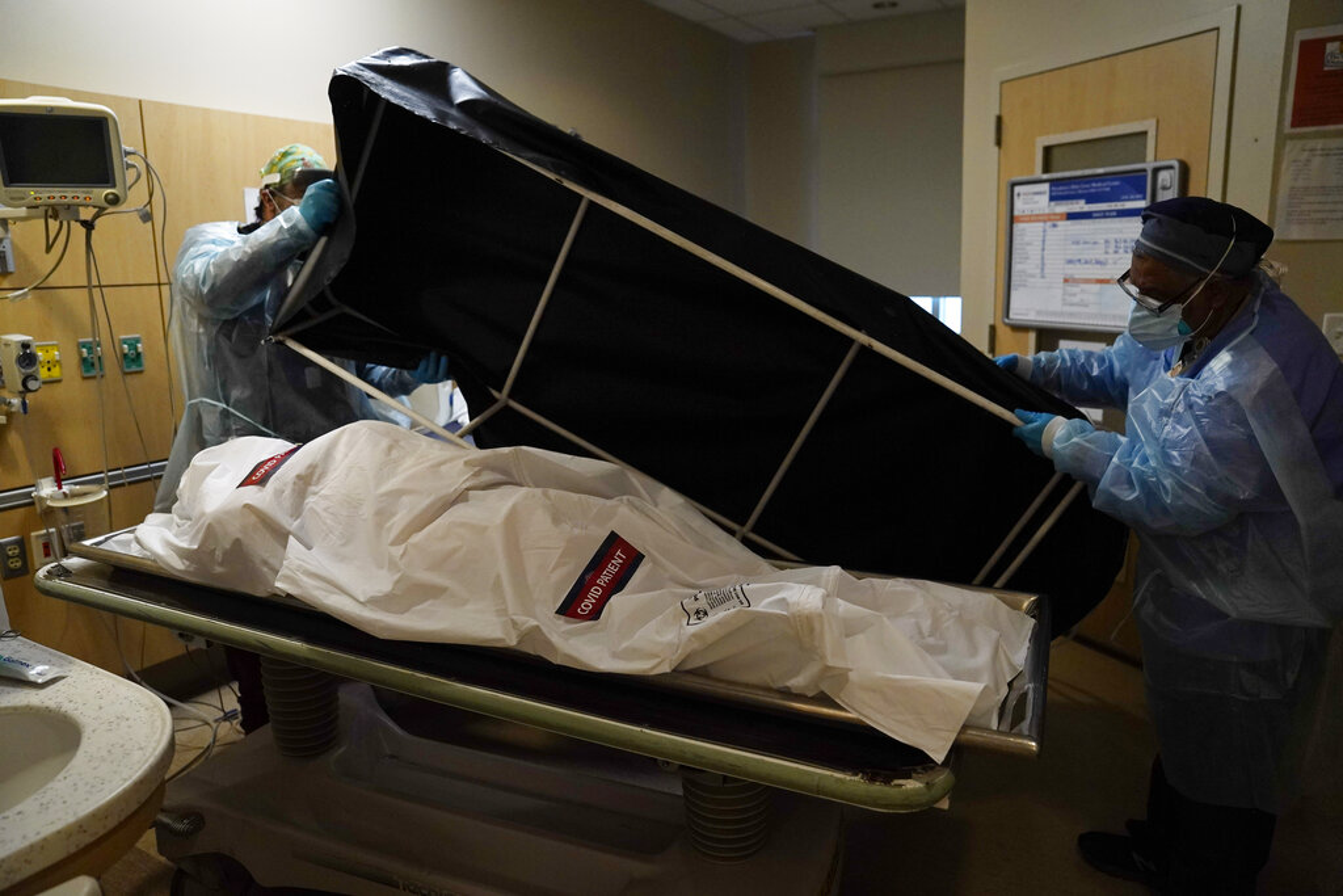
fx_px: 895
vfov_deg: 53.1
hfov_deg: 73.7
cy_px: 448
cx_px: 672
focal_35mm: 24
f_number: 2.8
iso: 2000
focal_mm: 24
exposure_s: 1/500
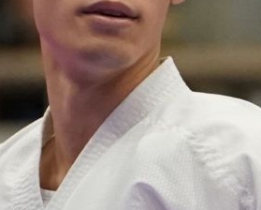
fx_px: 11549
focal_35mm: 1493
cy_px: 132
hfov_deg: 1.3
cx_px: 181
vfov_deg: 1.0
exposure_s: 1/1000
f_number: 2.8
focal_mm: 165
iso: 3200
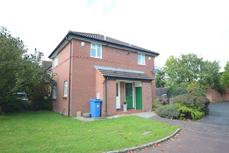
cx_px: 114
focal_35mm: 21
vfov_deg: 59.5
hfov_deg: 81.2
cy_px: 76
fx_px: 134
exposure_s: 1/100
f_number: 4.8
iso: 110
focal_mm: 14
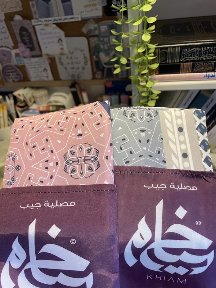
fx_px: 216
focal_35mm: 26
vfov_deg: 67.3
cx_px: 108
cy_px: 144
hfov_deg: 53.1
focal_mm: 4.2
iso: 125
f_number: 1.6
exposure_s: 1/68
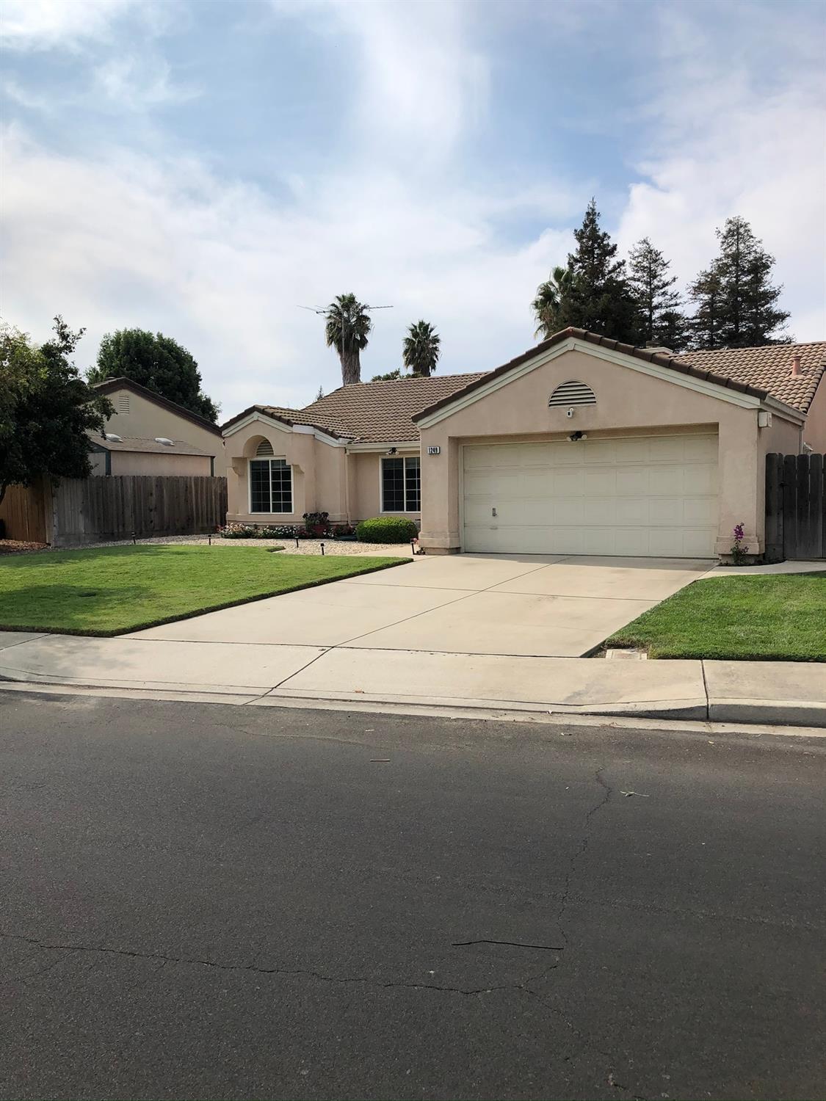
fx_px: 891
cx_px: 413
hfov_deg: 49.7
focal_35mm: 28
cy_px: 550
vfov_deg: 63.4
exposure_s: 1/3205
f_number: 1.8
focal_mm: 3.99
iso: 20
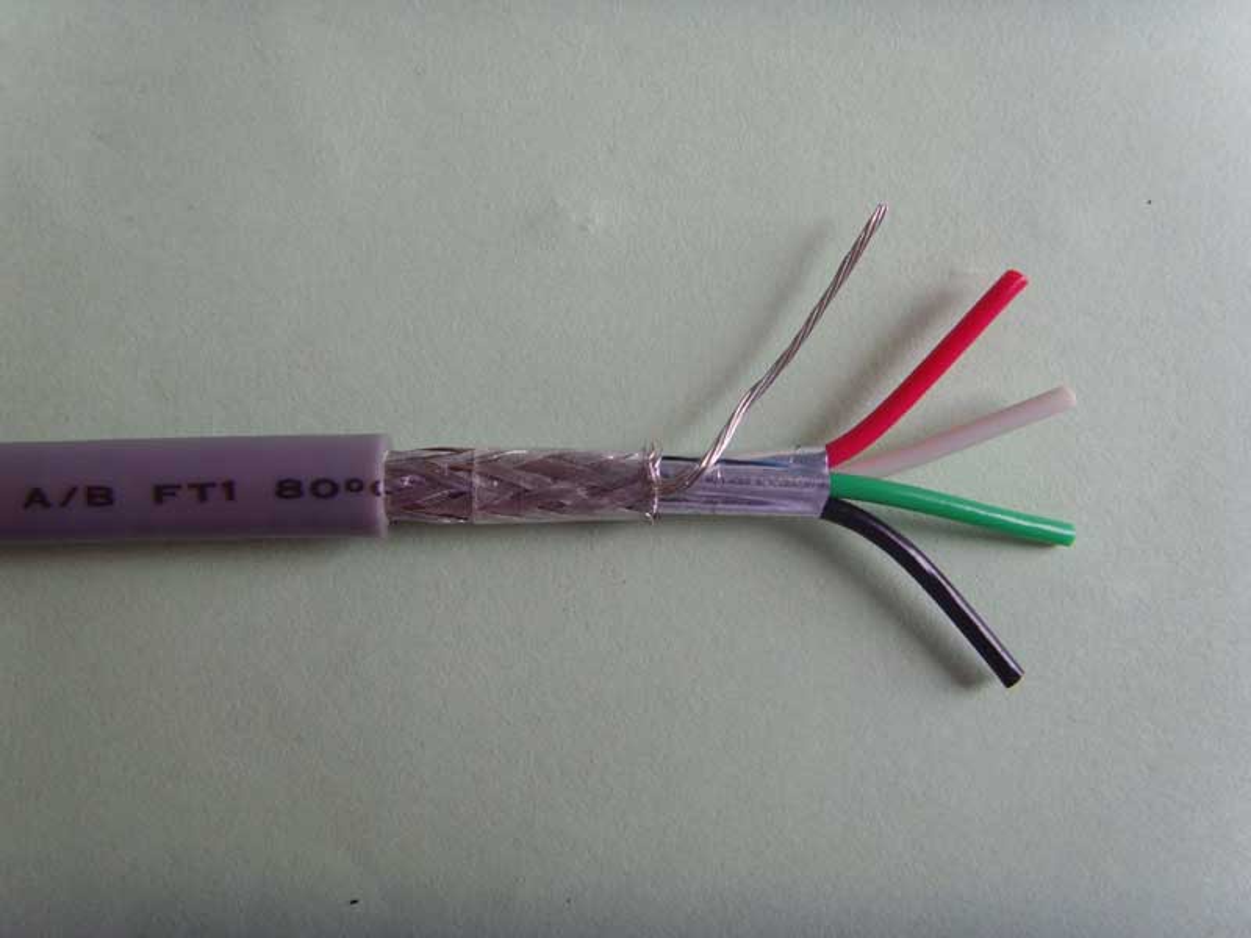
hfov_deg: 47.9
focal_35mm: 39
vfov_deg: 36.8
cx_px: 626
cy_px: 469
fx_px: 1409
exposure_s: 1/90
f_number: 3.5
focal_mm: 6.6
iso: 100
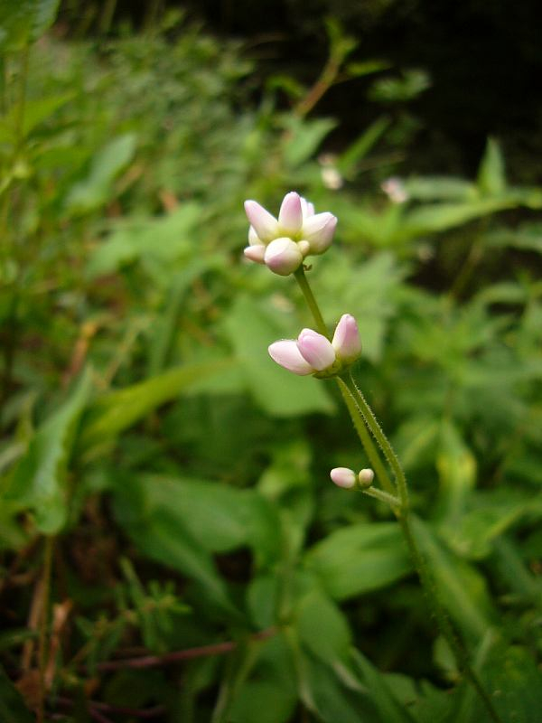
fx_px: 585
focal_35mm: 28
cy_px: 362
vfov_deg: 63.4
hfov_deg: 49.7
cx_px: 271
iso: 100
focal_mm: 4.6
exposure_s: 1/250
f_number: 2.8
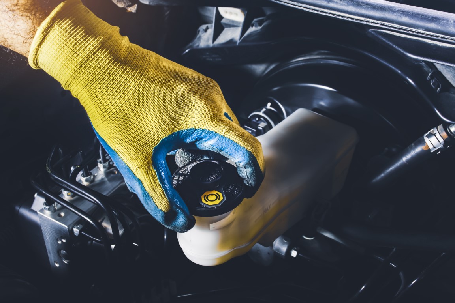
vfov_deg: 23.8
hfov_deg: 35.1
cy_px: 152
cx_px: 228
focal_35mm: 57
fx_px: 720
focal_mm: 38
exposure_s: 1/5
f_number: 9
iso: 320
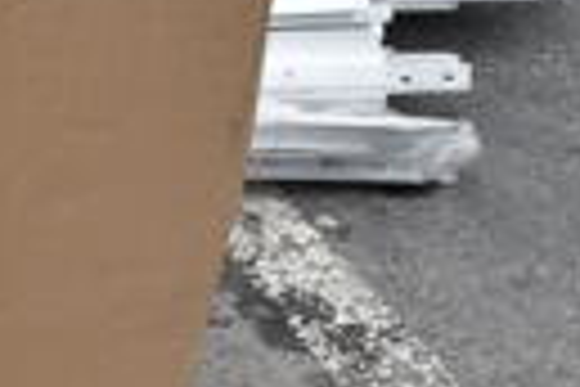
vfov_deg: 10.7
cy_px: 202
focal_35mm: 128
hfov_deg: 13.8
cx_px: -544
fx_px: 2062
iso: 100
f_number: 7.1
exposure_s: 1/200
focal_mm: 18
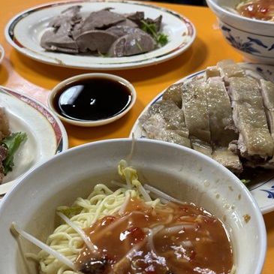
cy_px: 137
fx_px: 510
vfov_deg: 30.0
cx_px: 112
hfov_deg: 30.0
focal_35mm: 57
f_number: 1.78
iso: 160
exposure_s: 1/60
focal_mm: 6.86
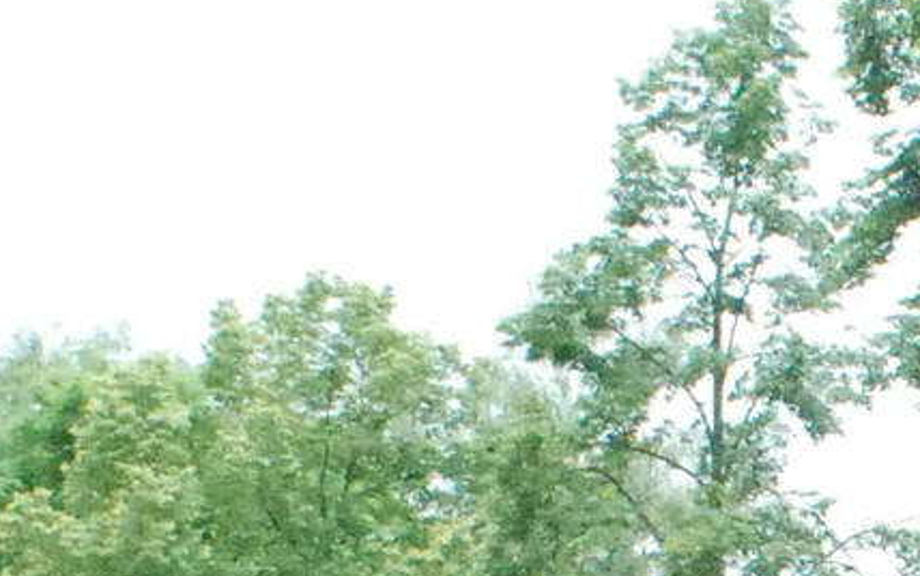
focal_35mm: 219
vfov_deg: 5.9
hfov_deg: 9.2
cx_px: 1621
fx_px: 5494
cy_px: 1134
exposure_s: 1/500
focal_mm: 28
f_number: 11
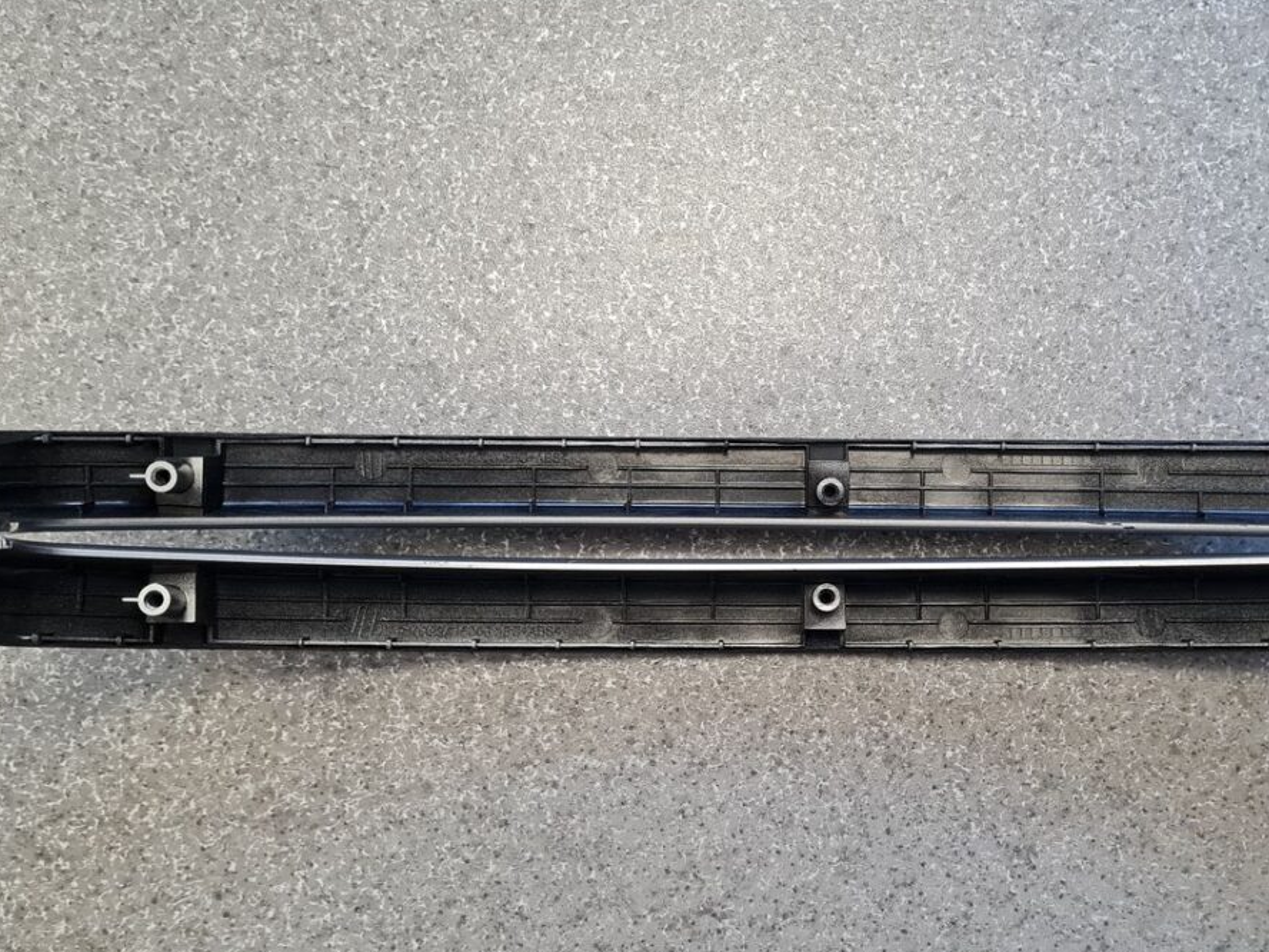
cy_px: 535
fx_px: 1503
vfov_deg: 35.1
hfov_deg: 45.5
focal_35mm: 41
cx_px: 763
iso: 200
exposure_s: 1/100
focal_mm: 5.4
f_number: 1.8
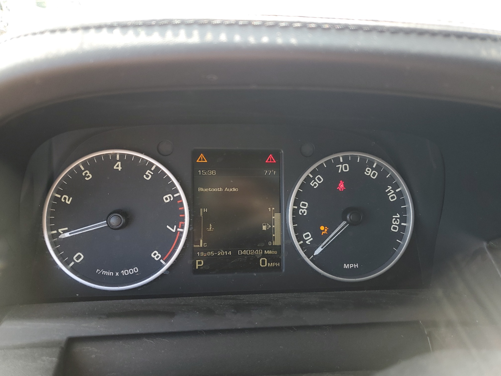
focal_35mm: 26
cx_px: 250
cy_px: 188
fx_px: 376
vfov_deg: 53.1
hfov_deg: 67.3
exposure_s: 1/139
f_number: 1.5
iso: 50
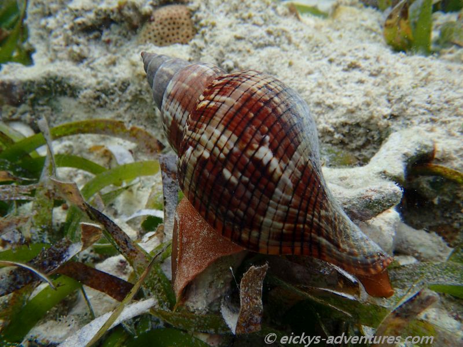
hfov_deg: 56.8
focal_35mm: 32
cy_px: 174
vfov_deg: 44.2
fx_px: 428
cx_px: 232
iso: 100
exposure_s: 1/800
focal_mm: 5.87
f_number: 3.2
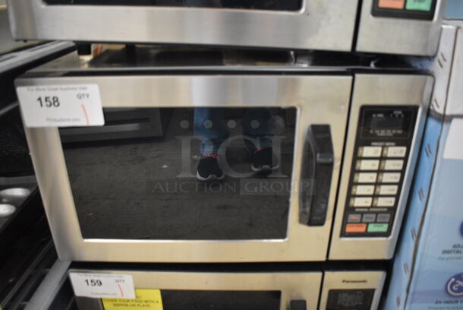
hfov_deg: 67.3
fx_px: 348
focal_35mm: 27
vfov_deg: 48.0
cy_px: 155
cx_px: 232
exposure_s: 1/30
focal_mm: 18
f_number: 3.5
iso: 2500
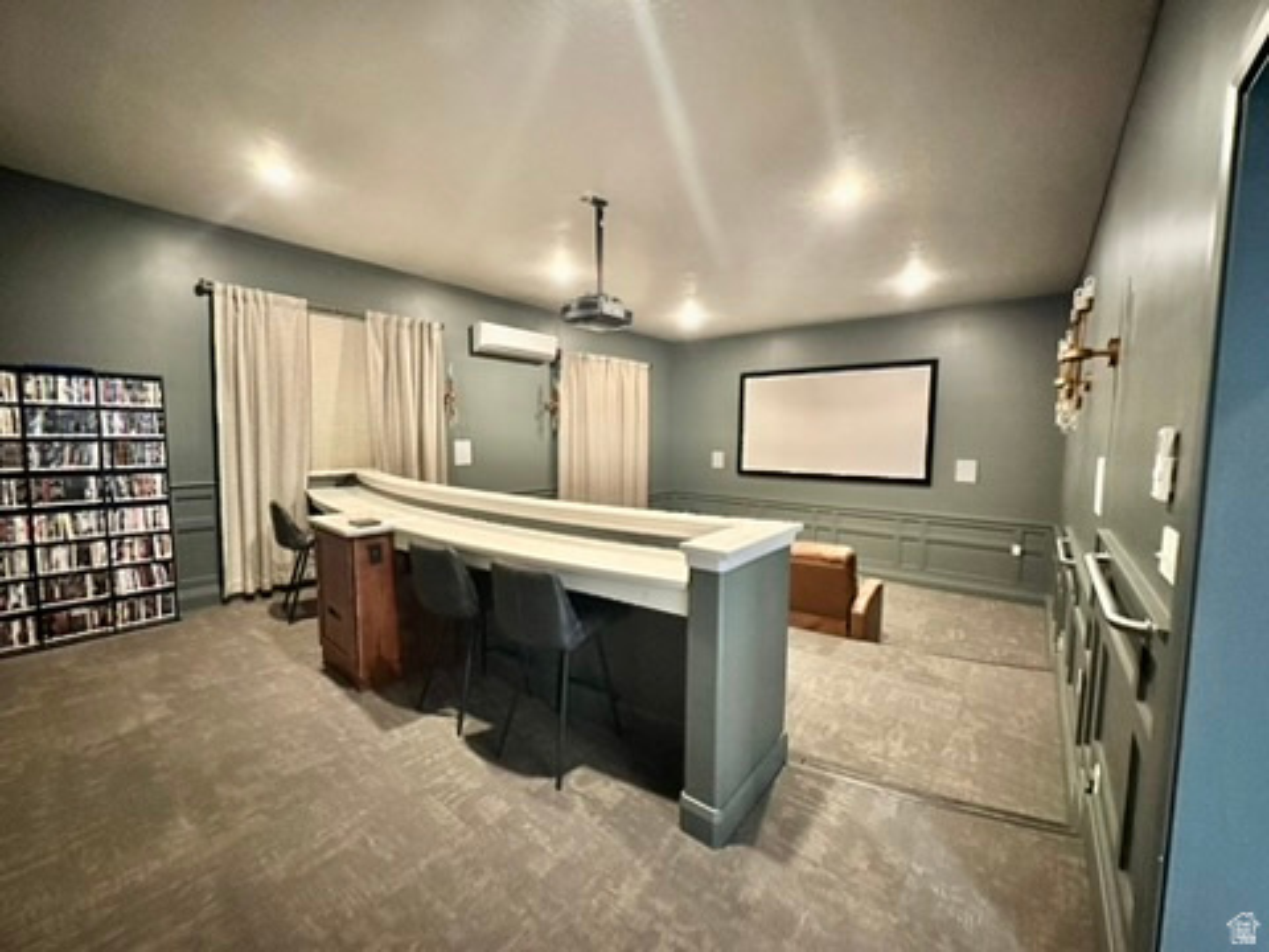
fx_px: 513
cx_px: 634
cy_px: 476
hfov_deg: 102.1
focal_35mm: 14
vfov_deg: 85.7
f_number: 2.2
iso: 1250
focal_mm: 2.22
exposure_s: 1/60
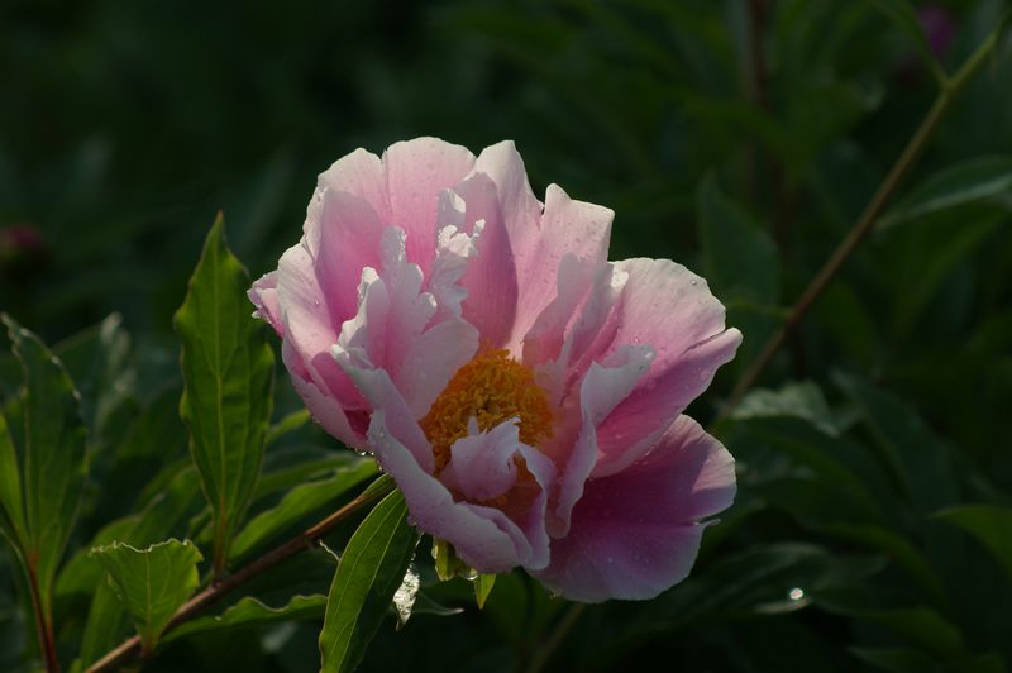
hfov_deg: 8.6
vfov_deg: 5.7
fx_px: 6741
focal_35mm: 240
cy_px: 336
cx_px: 506
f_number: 7.1
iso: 100
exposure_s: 1/250
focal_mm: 160
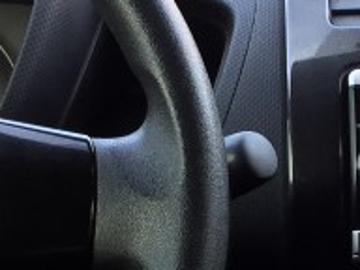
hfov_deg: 12.5
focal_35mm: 155
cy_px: 255
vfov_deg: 9.5
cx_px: 420
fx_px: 1612
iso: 32
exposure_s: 1/60
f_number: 2.2
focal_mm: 4.15
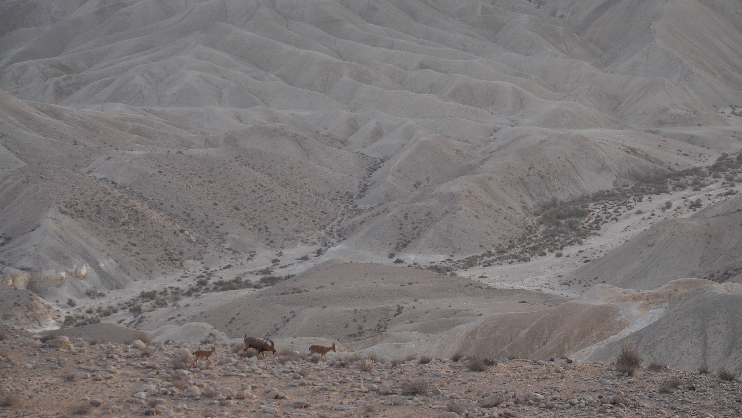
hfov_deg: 19.5
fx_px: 2164
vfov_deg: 11.0
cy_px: 216
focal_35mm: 110
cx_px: 371
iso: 280
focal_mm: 70
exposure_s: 1/500
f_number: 5.6
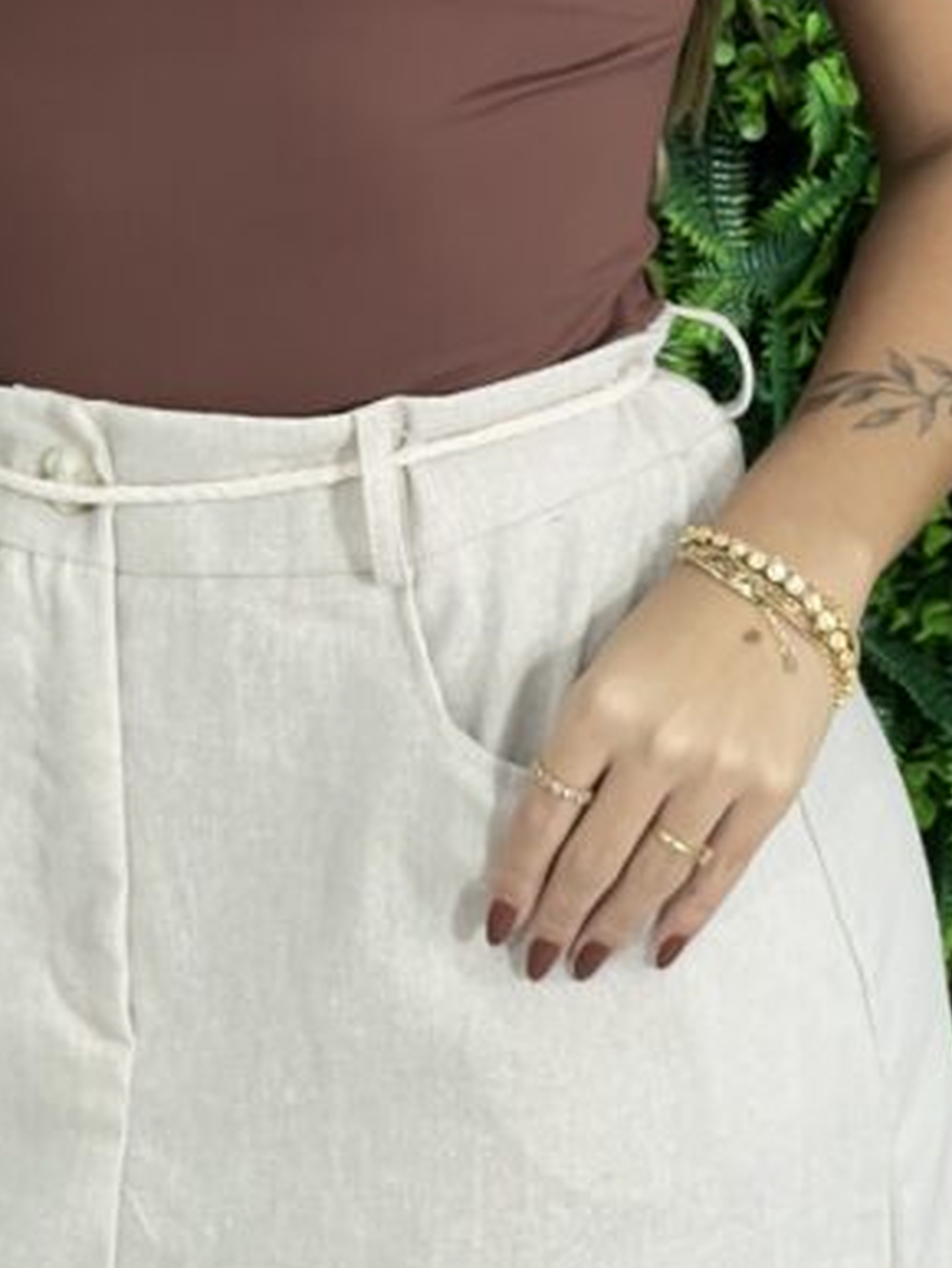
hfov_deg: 8.0
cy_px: -202
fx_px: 6813
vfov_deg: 10.5
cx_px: 400
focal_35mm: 186
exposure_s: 1/60
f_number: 2.8
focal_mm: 9
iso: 160
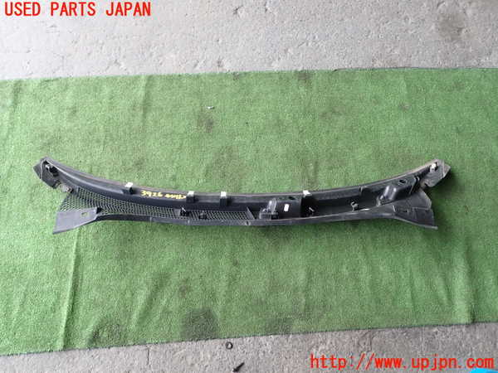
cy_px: 186
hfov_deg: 69.4
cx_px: 249
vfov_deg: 54.9
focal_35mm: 25
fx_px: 360
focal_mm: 4.5
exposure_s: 1/80
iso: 100
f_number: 2.8
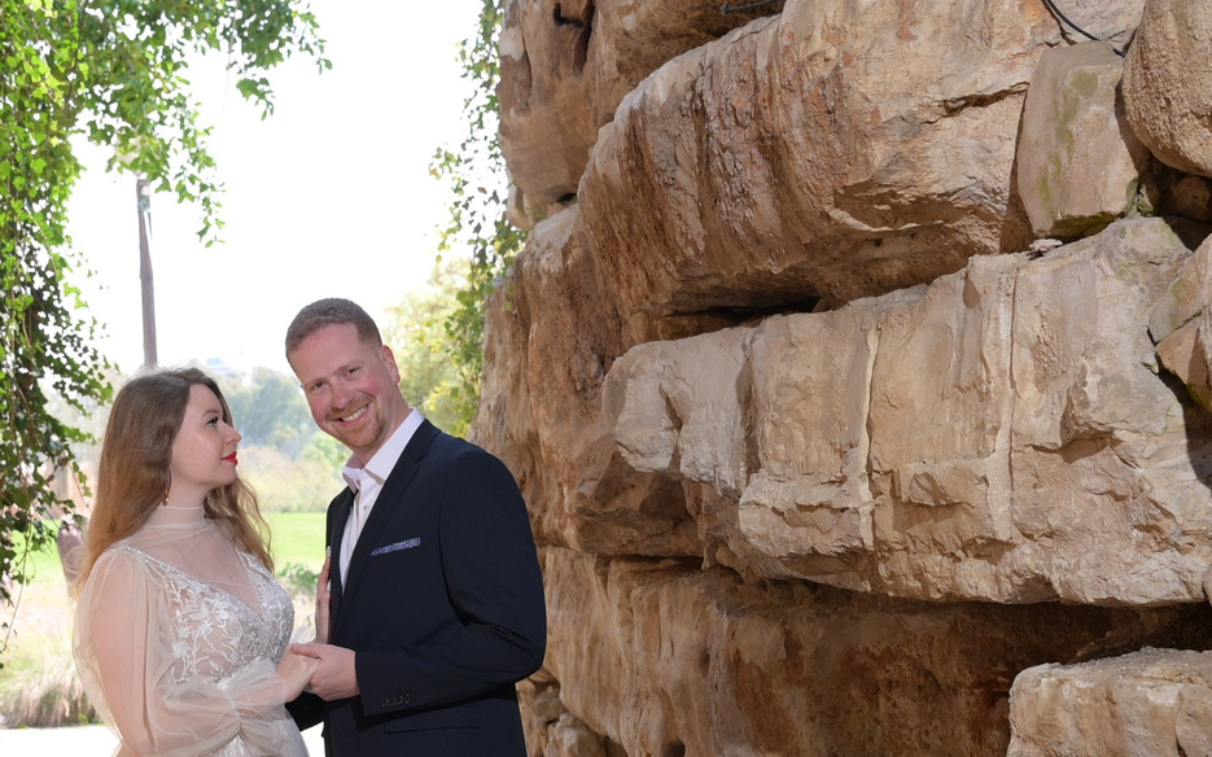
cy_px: 588
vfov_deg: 19.3
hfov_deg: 30.0
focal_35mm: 67
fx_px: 2213
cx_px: 264
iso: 100
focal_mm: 24
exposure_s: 1/200
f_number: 4
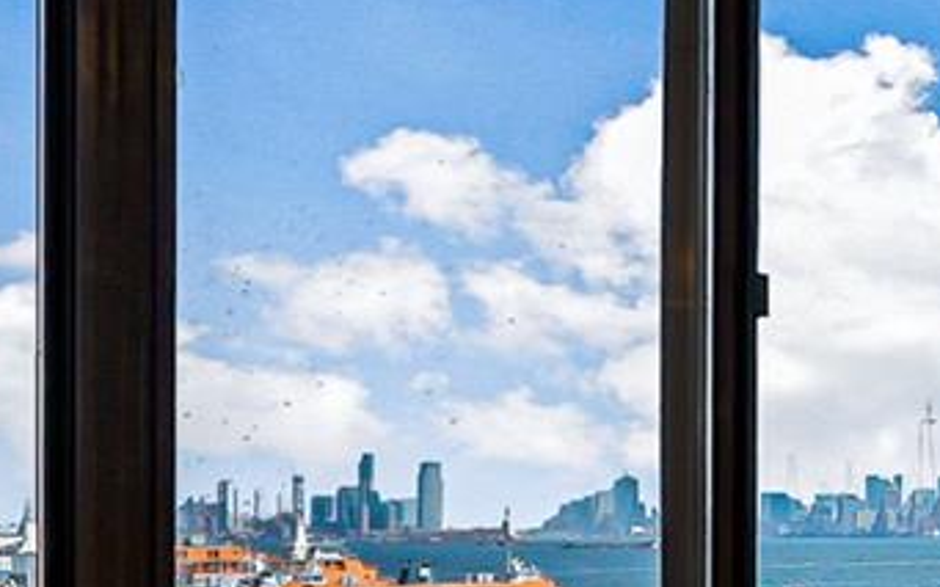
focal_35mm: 98
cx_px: 1819
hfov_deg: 16.6
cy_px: 497
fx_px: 2510
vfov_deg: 13.3
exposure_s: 1/100
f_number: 7.1
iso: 100
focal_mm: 16
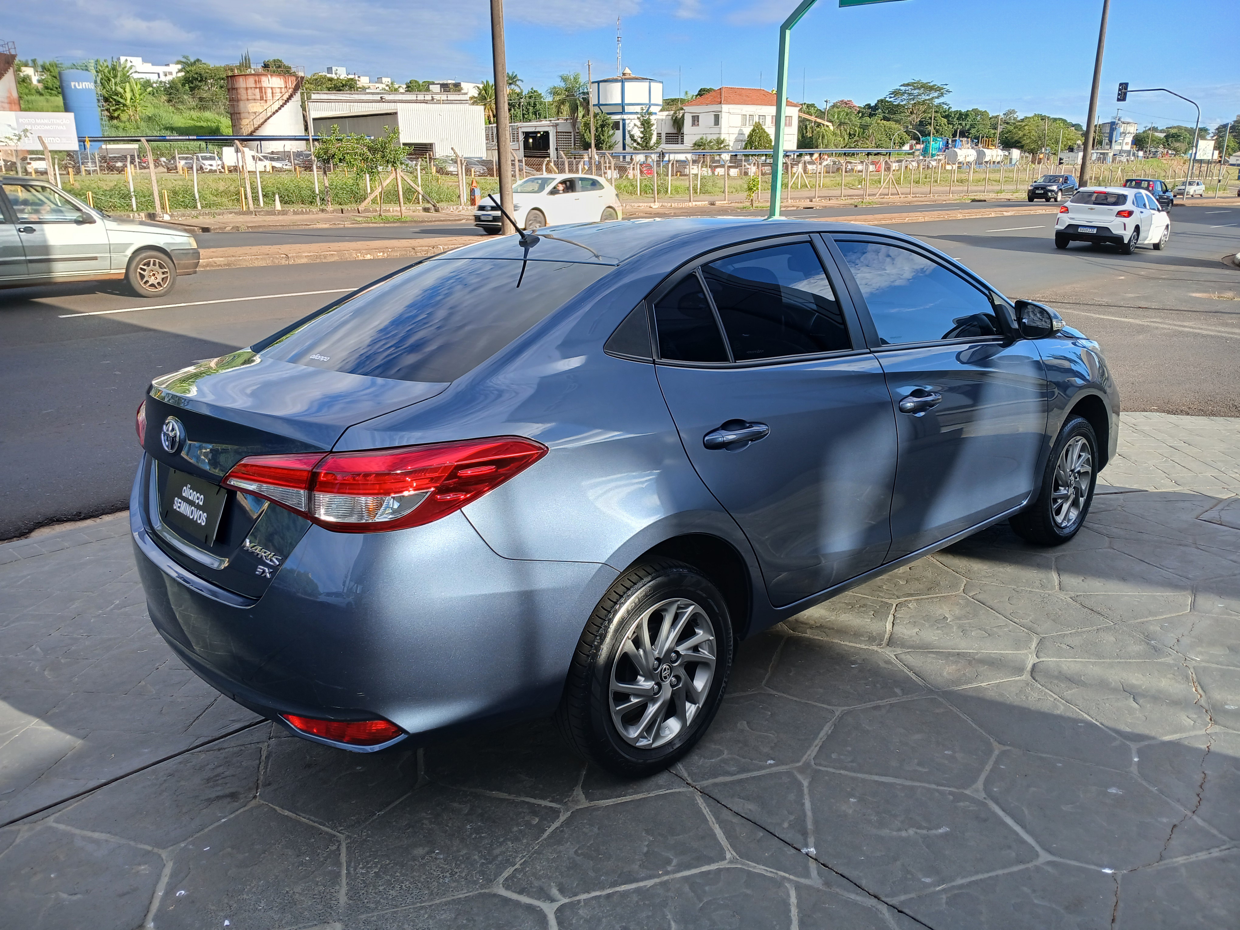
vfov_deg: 53.1
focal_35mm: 26
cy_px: 465
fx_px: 931
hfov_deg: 67.3
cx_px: 620
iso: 20
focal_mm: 3.98
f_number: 1.8
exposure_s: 1/198
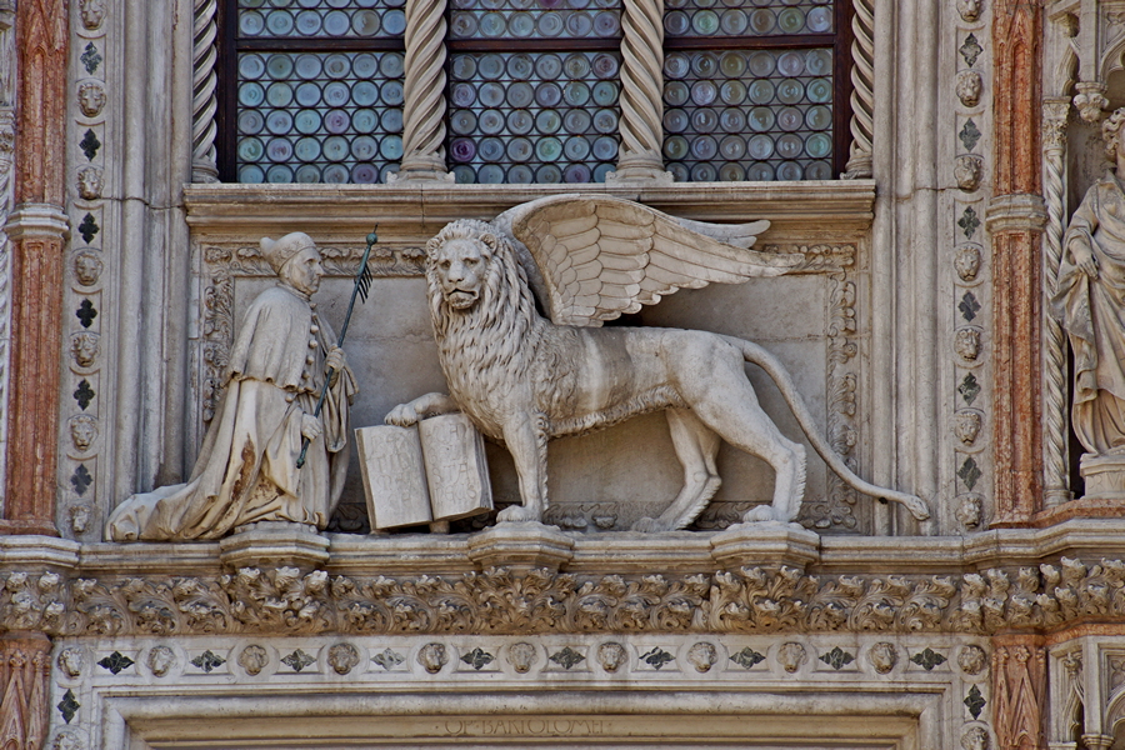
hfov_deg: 12.5
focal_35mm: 165
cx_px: 562
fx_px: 5156
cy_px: 375
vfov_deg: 8.3
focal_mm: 110
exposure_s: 1/250
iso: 100
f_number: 6.3
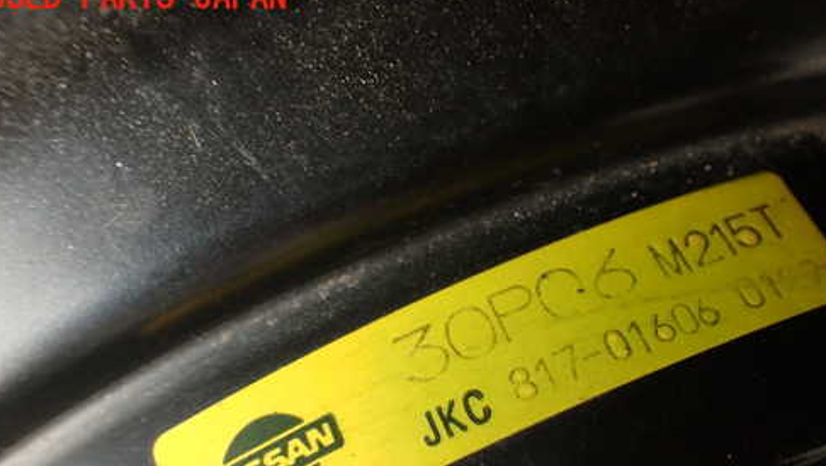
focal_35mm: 43
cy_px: 359
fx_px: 942
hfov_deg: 47.1
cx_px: 488
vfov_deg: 27.3
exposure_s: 1/60
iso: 200
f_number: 2.4
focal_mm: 5.79
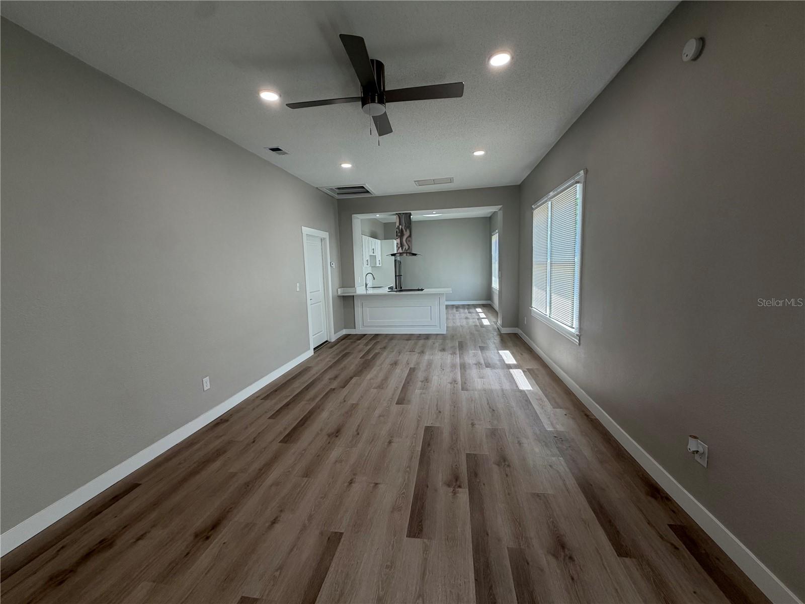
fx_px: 326
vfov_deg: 85.7
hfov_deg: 102.1
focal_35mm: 14
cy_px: 302
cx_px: 402
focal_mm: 2.22
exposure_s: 1/120
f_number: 2.2
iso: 80
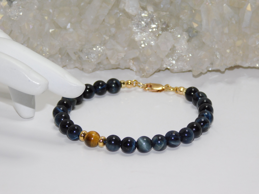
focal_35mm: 184
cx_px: 130
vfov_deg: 8.1
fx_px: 1377
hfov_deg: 10.7
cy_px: 97
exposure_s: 1/60
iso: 200
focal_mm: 32.7
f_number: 5.4
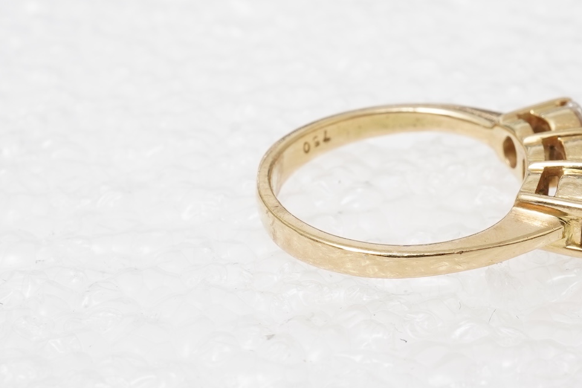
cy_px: 267
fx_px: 1487
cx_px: 442
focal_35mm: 92
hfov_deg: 21.9
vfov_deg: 14.8
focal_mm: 30
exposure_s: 1/125
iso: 320
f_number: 22
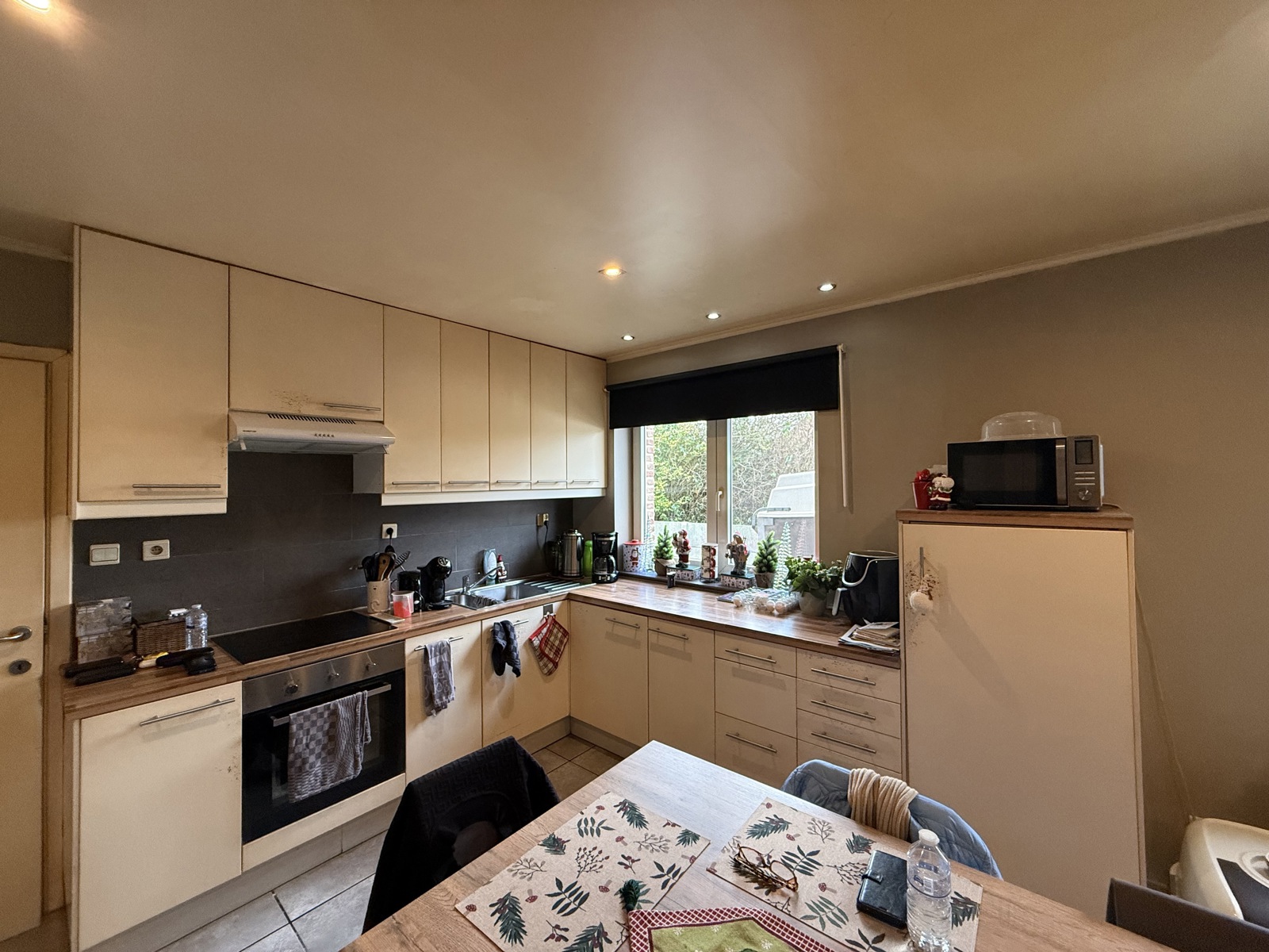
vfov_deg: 85.7
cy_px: 476
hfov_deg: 102.1
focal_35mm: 14
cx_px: 634
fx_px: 513
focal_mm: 2.22
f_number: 2.2
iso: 320
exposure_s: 1/50
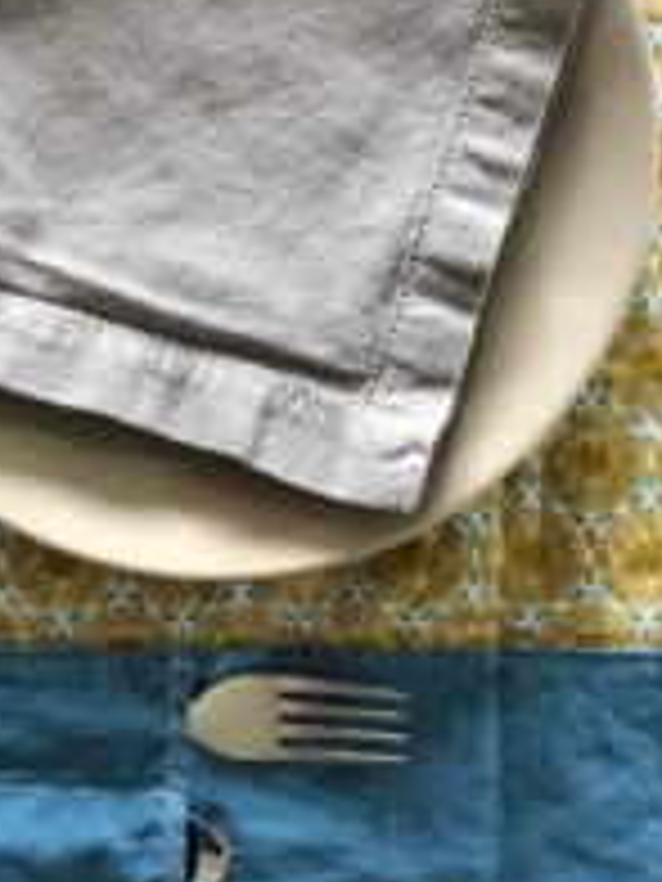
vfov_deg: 33.8
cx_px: 279
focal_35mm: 57
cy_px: 405
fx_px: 1453
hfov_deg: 25.6
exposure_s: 1/15
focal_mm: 3.99
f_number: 1.8
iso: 64
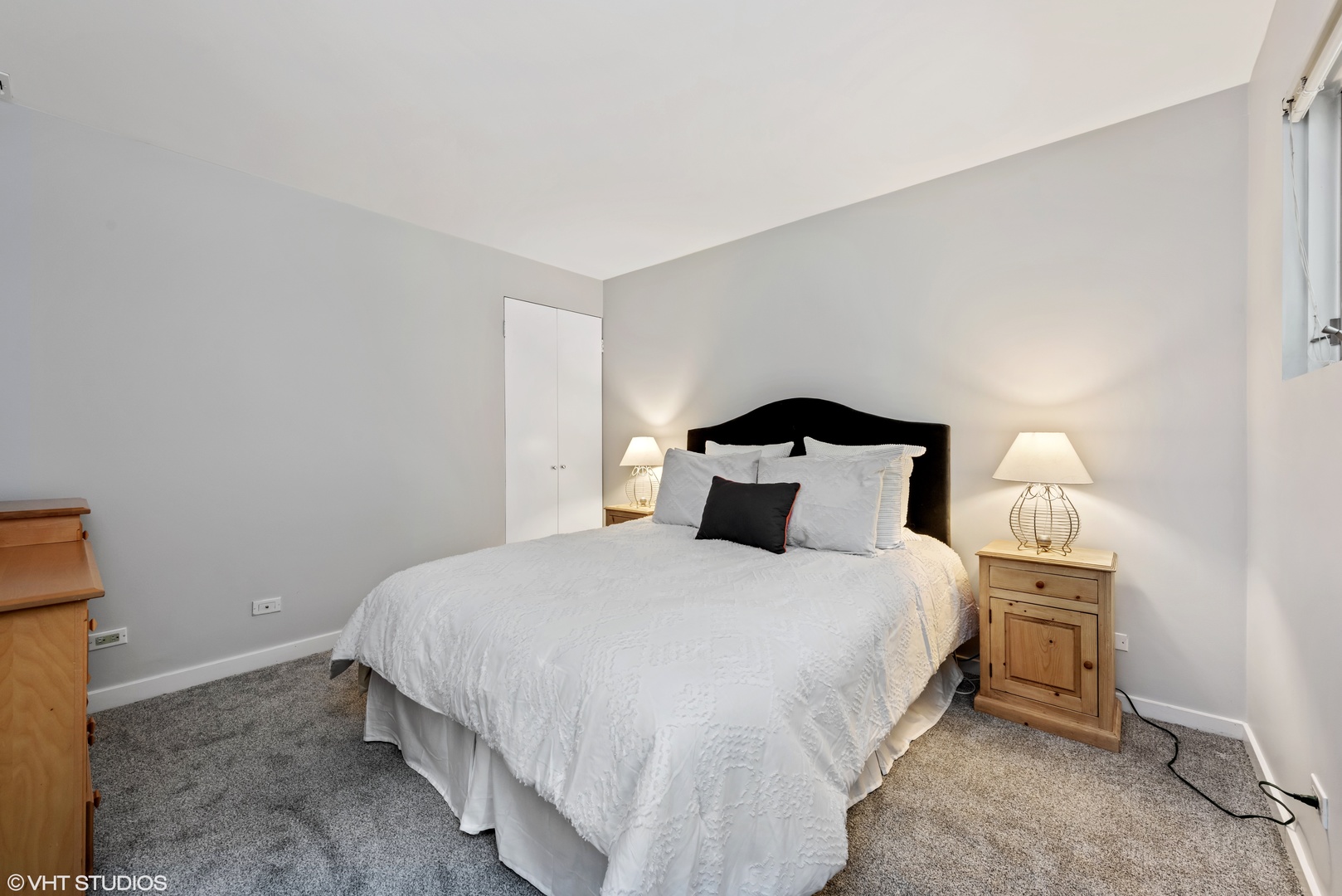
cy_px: 448
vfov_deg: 81.3
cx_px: 671
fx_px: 522
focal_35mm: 14
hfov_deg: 104.2
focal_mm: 14
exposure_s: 1/4
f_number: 8
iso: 320
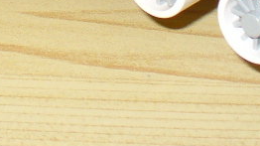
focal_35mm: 197
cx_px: 65
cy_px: -244
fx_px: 1357
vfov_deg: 5.8
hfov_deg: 10.9
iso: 80
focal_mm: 6.1
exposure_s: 1/30
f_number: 2.8
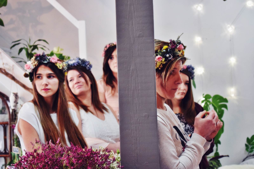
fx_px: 508
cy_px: 84
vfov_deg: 18.9
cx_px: 127
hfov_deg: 28.1
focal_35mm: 72
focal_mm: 48
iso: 2000
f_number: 5.3
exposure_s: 1/60
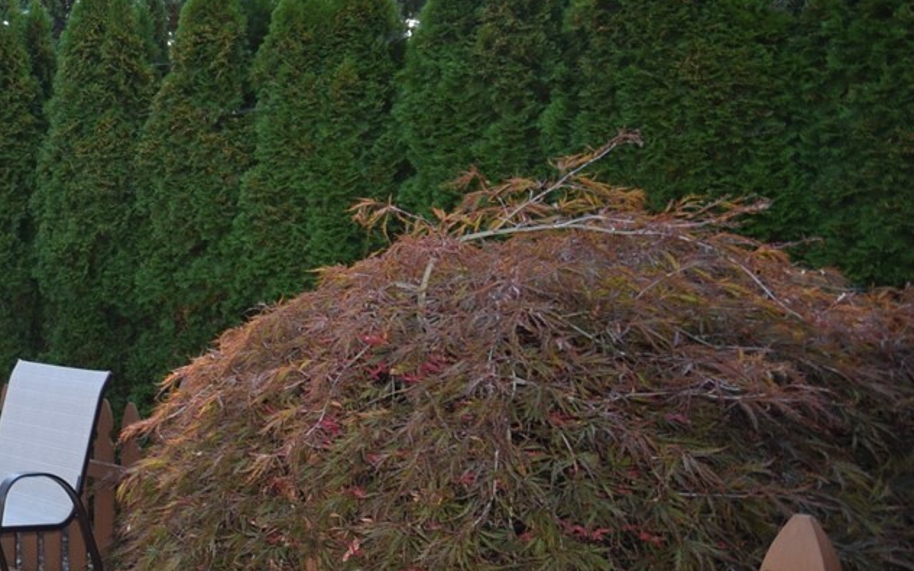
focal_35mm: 41
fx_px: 1021
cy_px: 272
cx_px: -259
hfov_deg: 34.7
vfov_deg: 31.2
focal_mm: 10
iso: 160
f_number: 5.6
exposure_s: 1/125
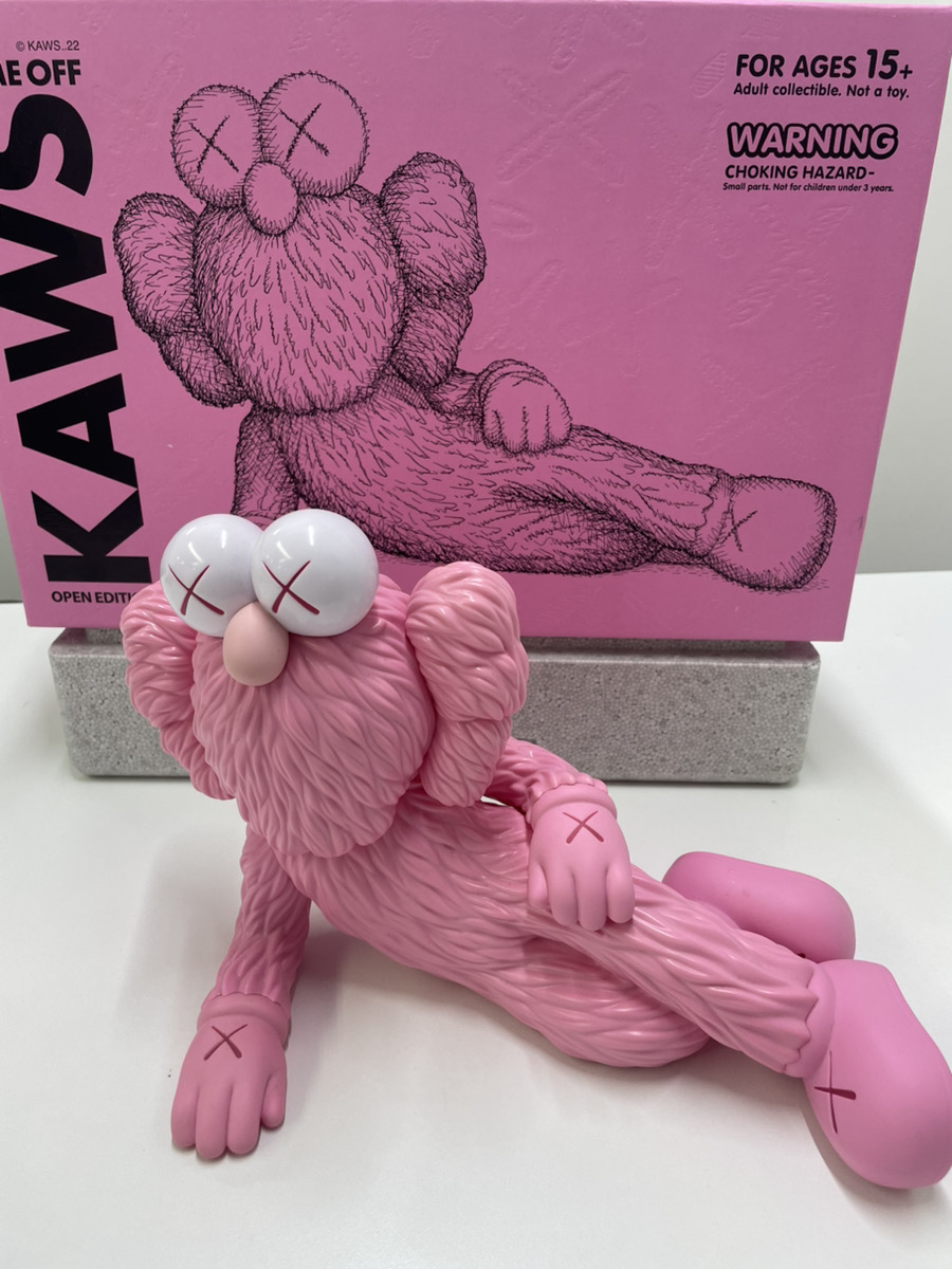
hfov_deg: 53.1
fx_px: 953
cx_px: 476
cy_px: 634
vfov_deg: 67.3
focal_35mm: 26
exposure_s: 1/100
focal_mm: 4.2
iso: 50
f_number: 1.6
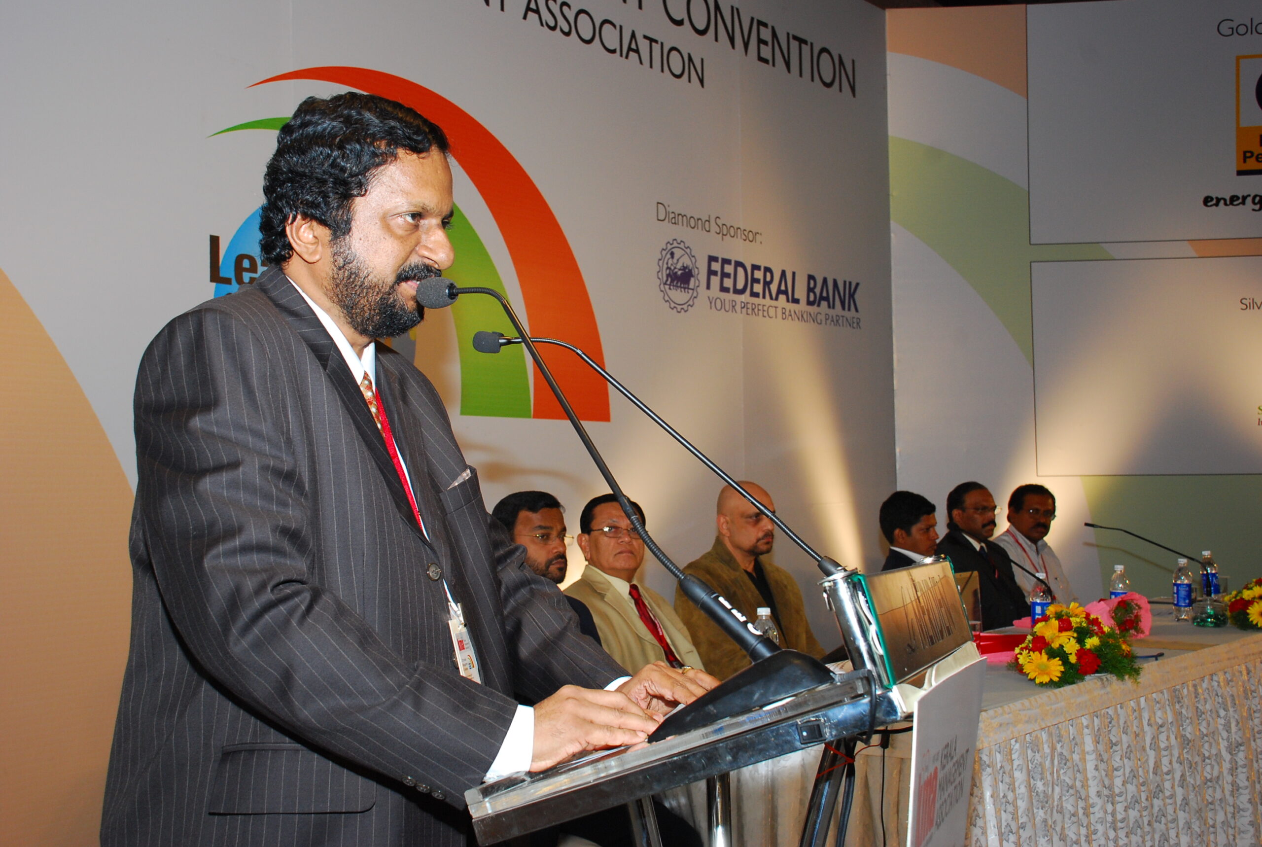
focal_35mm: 42
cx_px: 631
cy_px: 424
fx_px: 1475
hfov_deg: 46.3
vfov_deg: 32.0
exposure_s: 1/160
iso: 400
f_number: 8
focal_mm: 28
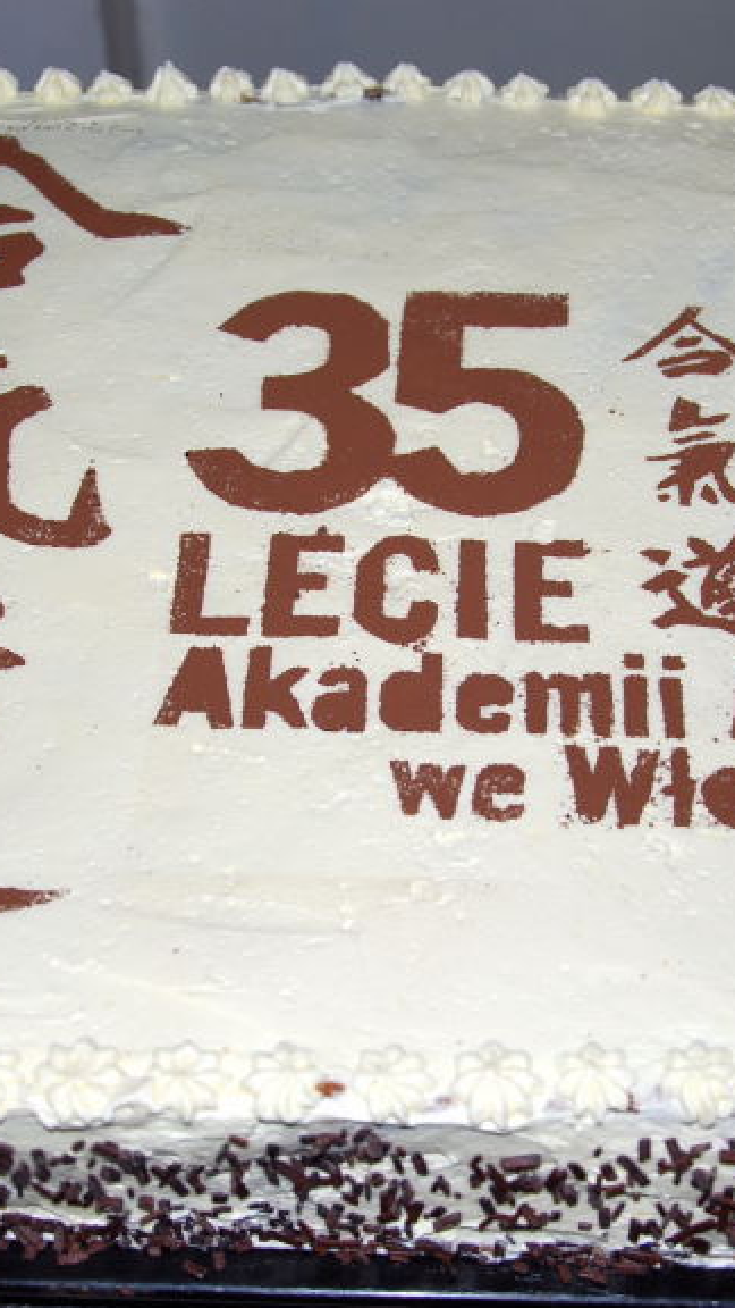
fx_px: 2423
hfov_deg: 17.2
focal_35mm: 70
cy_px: 662
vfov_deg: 30.2
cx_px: 442
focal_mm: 25
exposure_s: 1/60
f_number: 4
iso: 200
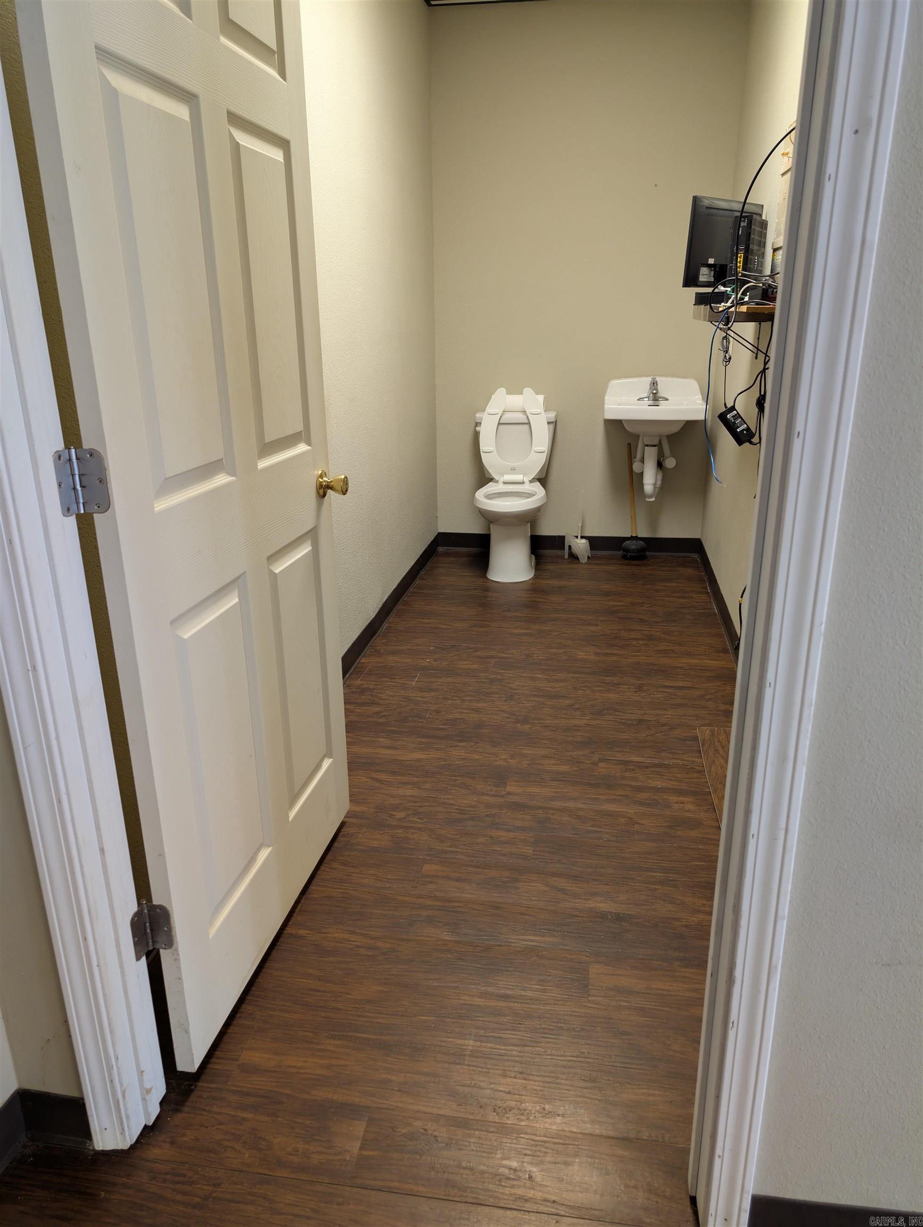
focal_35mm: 24
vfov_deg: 71.5
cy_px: 614
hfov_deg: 56.9
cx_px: 462
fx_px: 851
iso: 346
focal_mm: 6.9
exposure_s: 1/120
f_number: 1.68
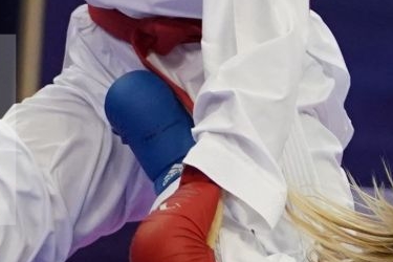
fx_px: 8809
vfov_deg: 1.7
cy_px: 130
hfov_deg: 2.6
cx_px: 274
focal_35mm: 807
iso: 3200
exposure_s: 1/1000
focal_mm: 112
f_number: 2.8
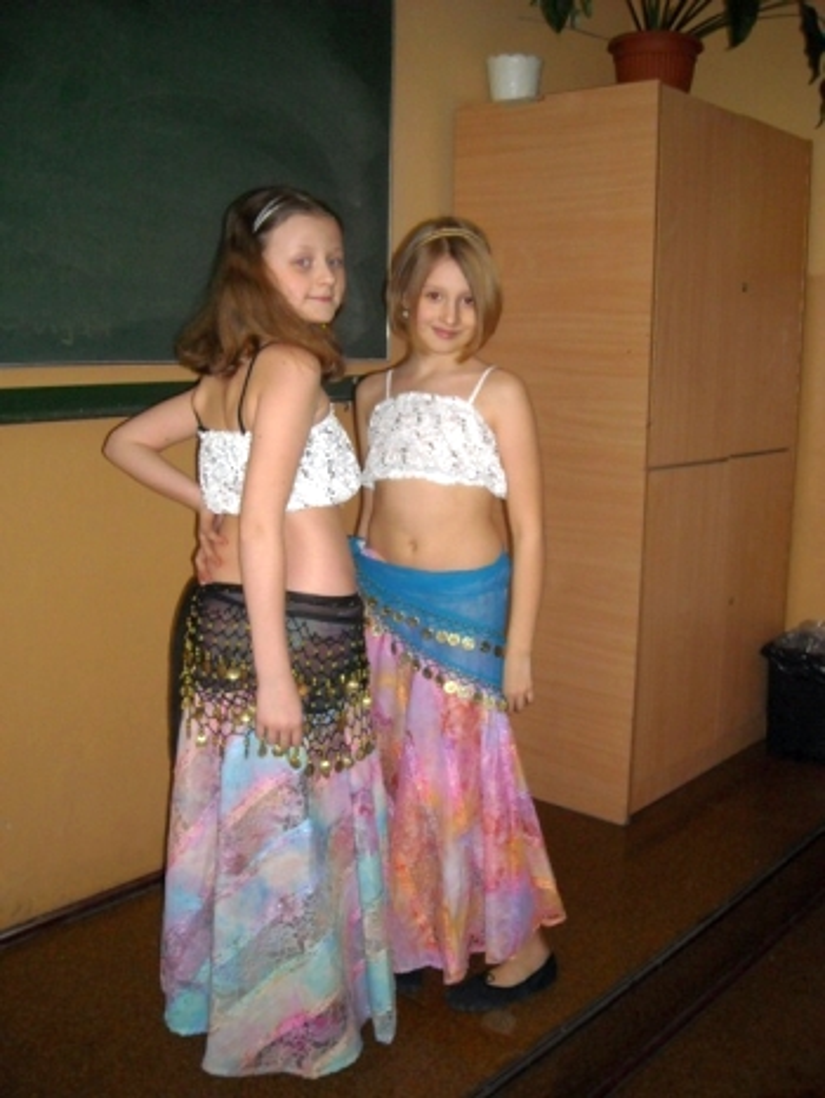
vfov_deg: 52.6
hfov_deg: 40.7
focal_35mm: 35
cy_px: 549
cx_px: 412
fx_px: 1111
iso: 200
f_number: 2.8
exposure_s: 1/60
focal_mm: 5.7
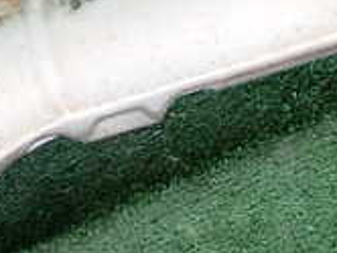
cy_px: 176
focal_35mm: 130
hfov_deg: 15.1
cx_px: 77
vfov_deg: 11.4
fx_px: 1267
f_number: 2.5
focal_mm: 6.37
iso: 400
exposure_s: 1/125
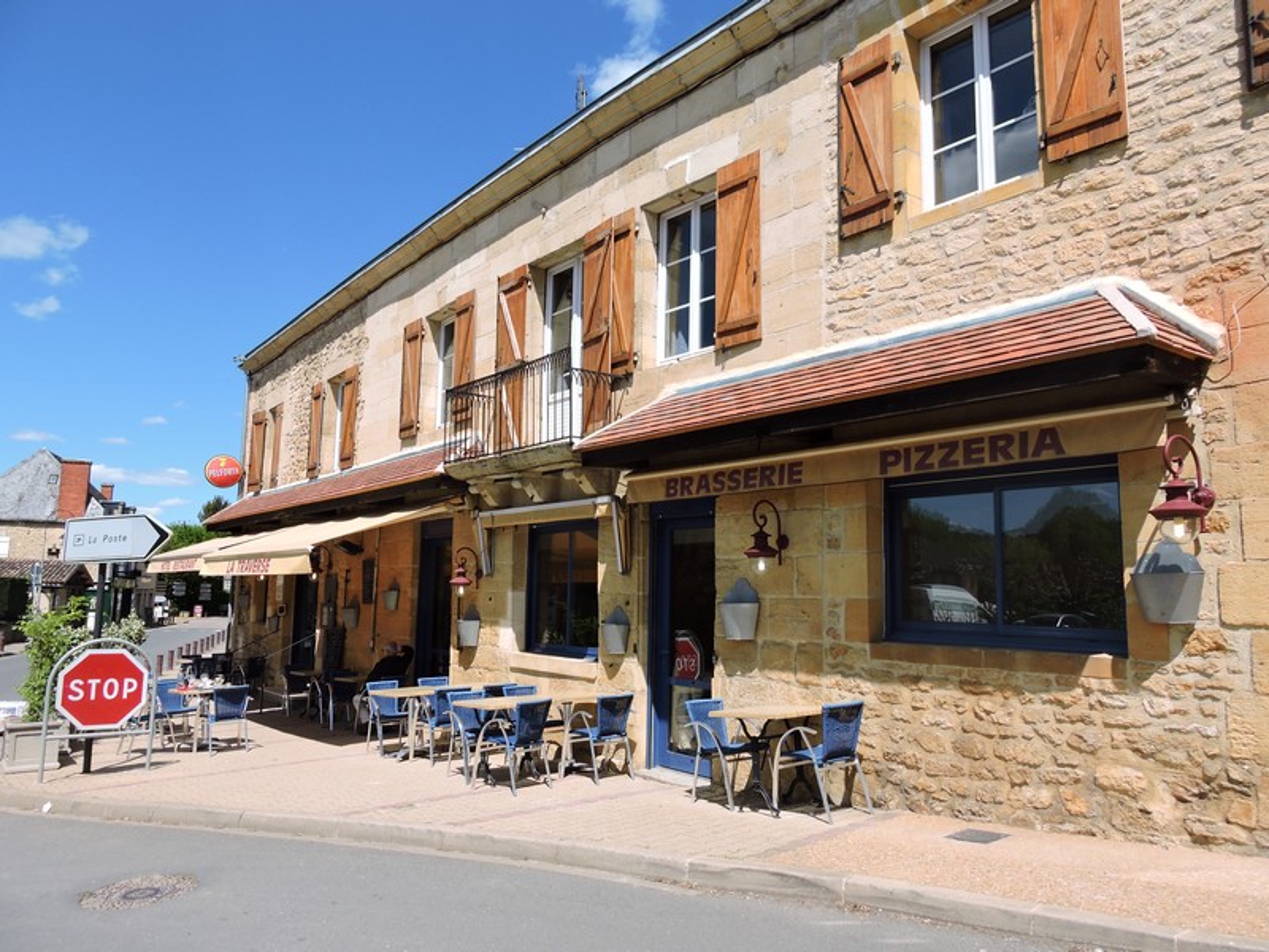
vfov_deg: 56.8
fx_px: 880
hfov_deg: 71.6
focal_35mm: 24
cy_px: 476
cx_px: 634
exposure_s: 1/1000
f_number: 3.3
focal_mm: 4.3
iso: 100
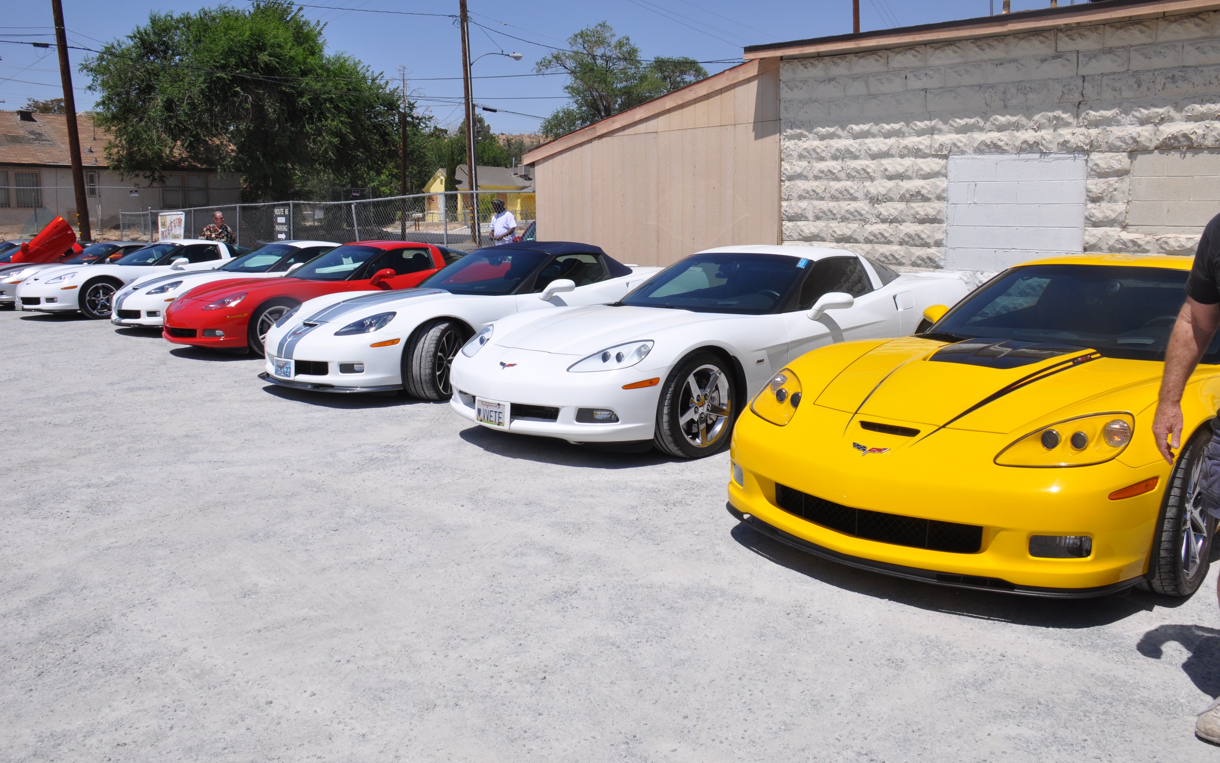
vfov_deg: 44.5
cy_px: 353
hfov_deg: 66.5
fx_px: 931
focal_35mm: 28
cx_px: 617
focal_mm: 18
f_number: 11
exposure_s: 1/500
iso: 200
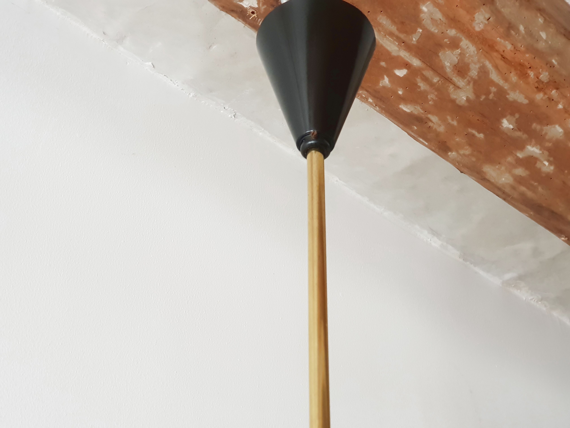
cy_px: 214
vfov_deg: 28.0
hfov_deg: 36.8
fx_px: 856
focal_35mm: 52
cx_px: 285
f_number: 2.4
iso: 320
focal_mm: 6
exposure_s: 1/17
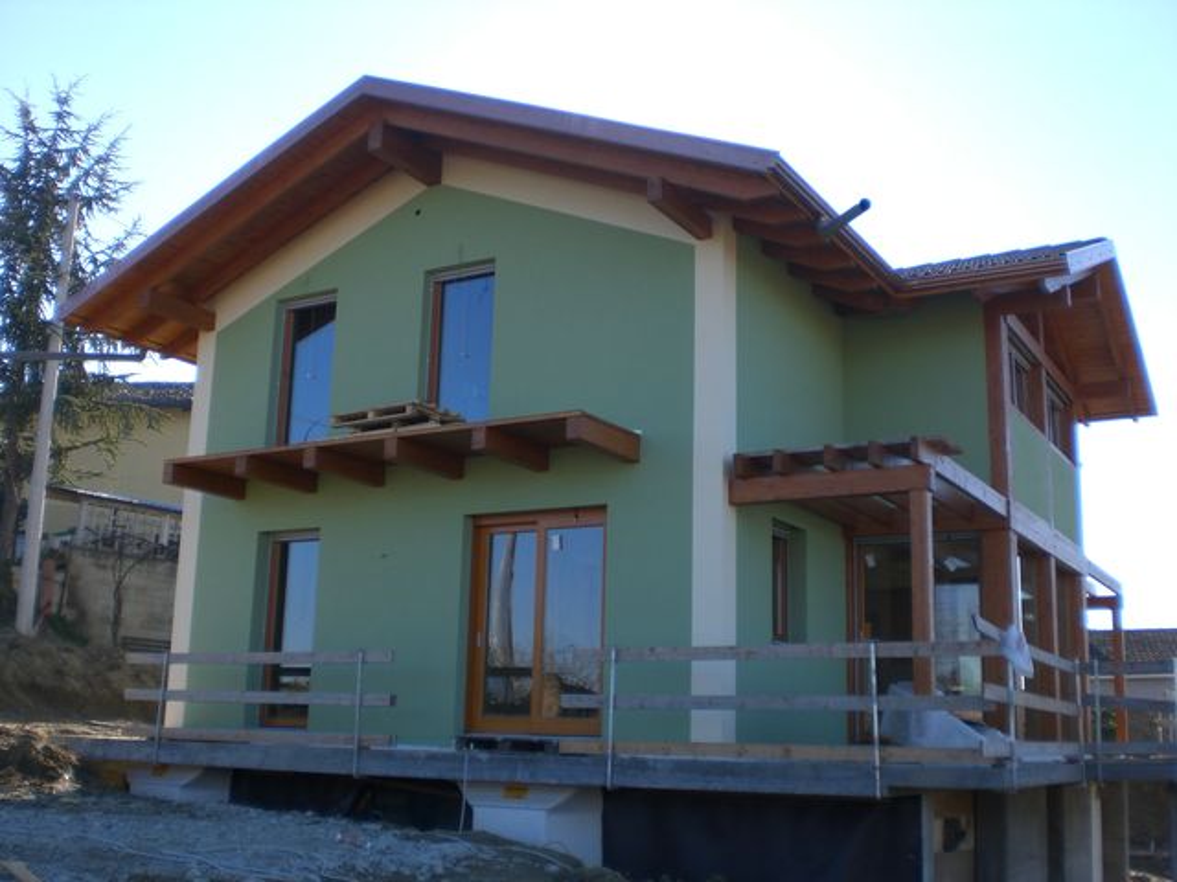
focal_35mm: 38
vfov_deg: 37.7
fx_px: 1292
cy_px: 441
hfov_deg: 49.0
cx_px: 588
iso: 50
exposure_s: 1/400
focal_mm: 6.3
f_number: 3.1
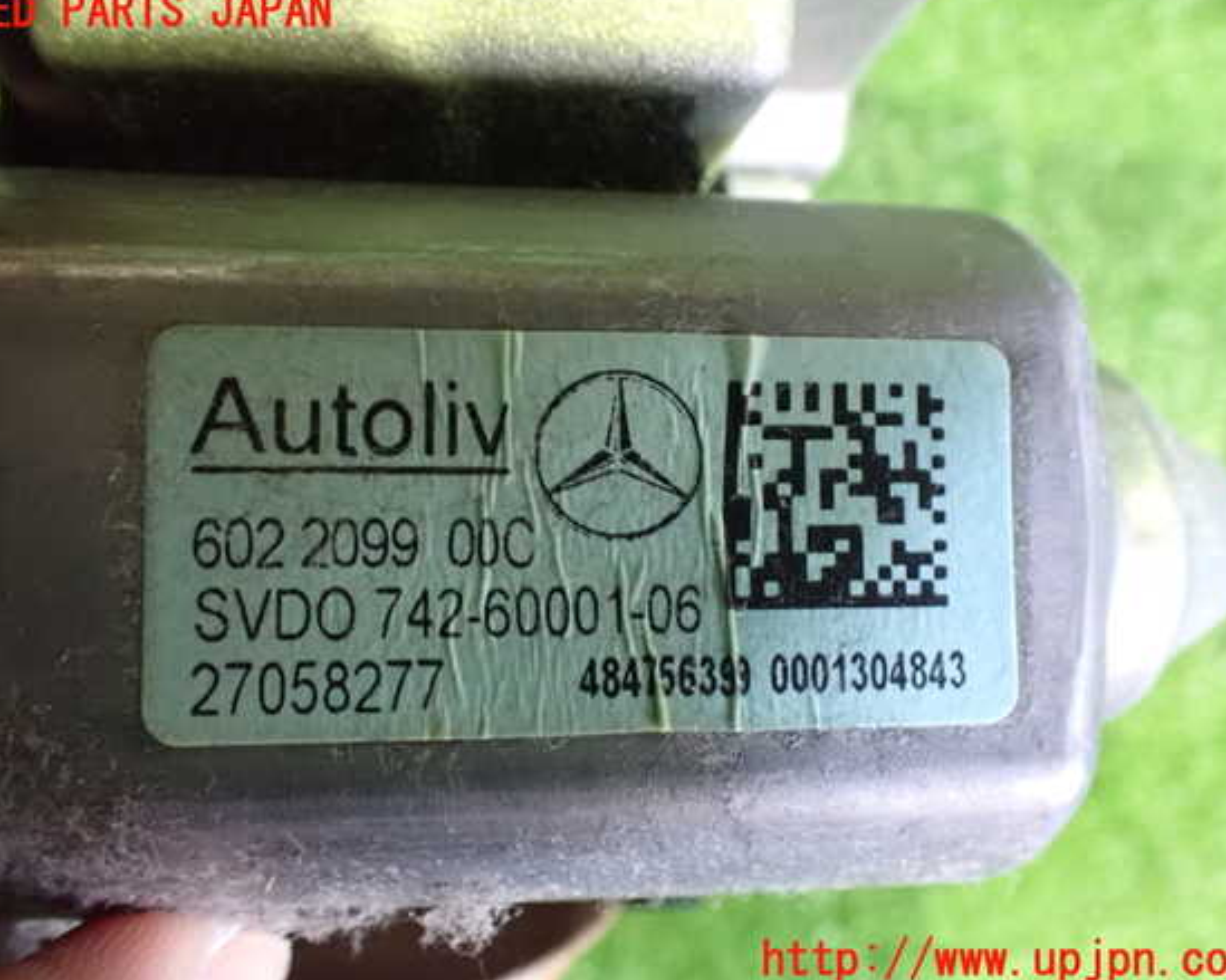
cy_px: 487
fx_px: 1161
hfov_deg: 55.7
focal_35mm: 32
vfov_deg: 45.8
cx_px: 596
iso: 1600
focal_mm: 5.4
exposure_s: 1/25
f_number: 2.3
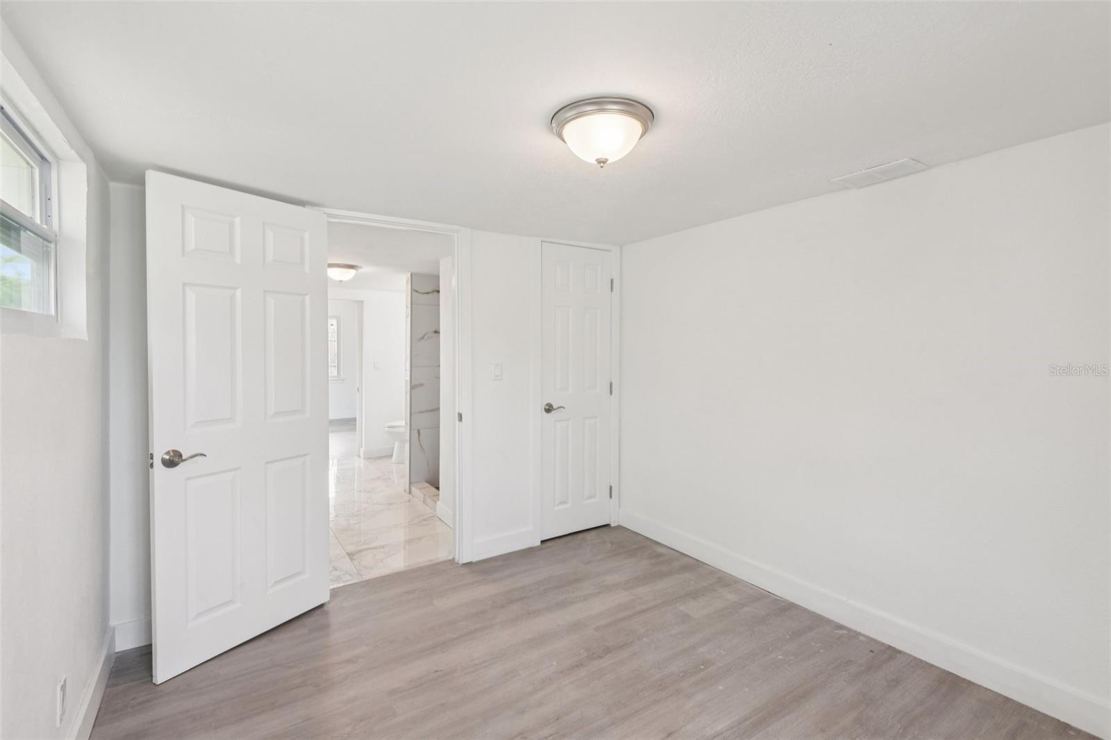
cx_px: 556
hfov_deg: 96.7
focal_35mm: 16
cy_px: 370
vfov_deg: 73.7
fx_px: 494
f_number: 8
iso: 400
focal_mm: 16
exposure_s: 1/40
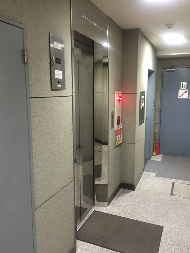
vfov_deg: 61.7
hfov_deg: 48.2
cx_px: 95
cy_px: 126
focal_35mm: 29
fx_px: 212
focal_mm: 4.15
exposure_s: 1/24
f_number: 2.2
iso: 250
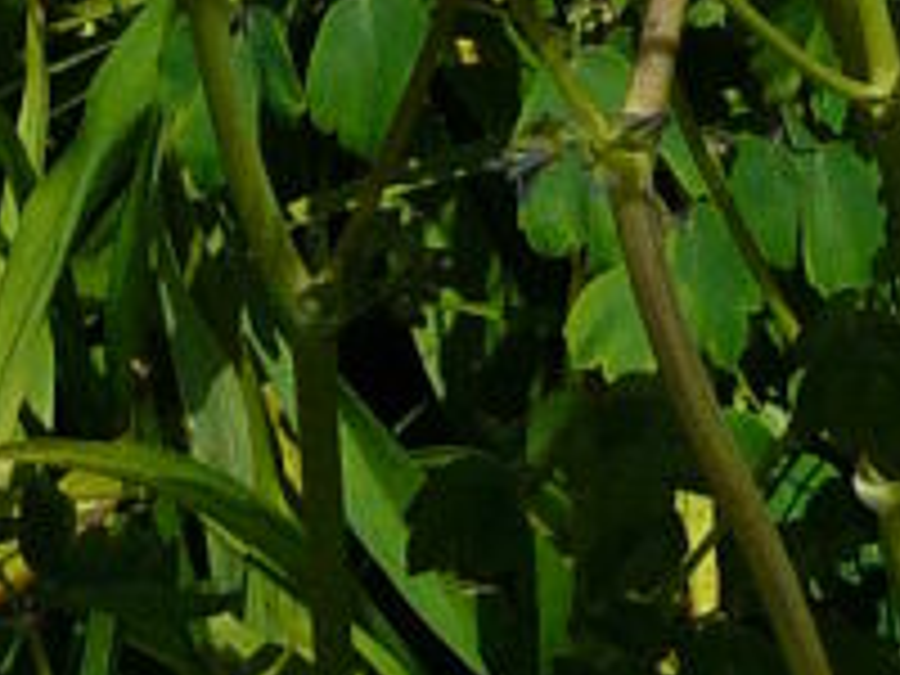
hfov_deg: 7.6
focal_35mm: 259
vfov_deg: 4.9
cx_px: 896
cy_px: -2452
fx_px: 6734
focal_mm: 6
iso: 100
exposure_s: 1/400
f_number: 6.3
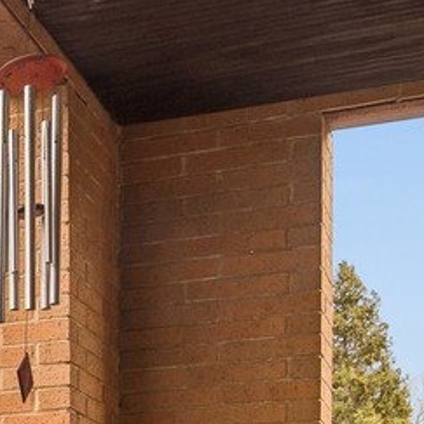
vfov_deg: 15.8
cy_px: 614
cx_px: -285
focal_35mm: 102
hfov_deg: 15.2
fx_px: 1413
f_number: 8
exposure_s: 1/100
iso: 200
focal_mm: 18
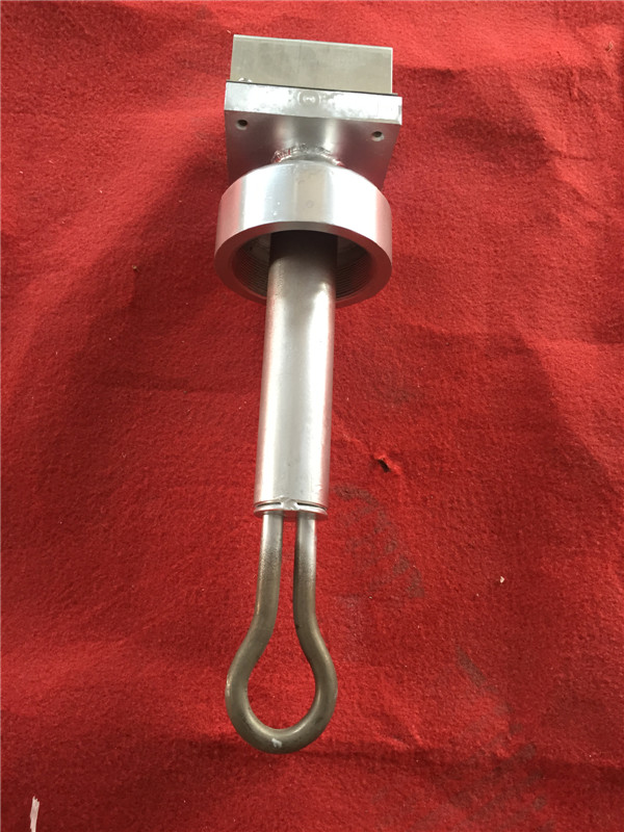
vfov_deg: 61.7
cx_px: 312
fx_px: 697
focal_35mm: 29
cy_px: 416
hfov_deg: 48.2
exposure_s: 1/30
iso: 100
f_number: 2.2
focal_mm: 4.15
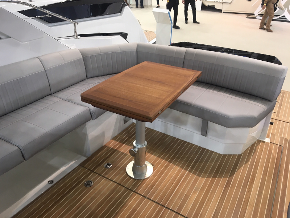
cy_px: 109
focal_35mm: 29
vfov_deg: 48.2
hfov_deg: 61.7
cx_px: 145
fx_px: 243
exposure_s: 1/33
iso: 25
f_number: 2.2
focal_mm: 4.15
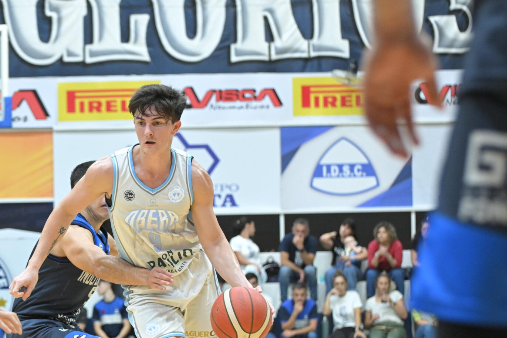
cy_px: 263
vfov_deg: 7.5
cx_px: 180
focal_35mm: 183
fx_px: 2577
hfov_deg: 11.2
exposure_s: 1/800
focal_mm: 98
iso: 5000
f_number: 4.5
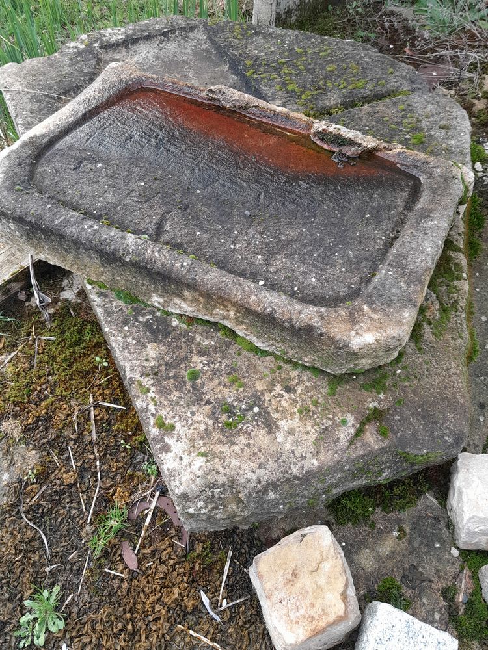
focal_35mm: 27
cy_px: 325
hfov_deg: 51.4
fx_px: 508
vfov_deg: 65.3
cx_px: 244
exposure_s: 1/50
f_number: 1.8
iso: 40
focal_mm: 4
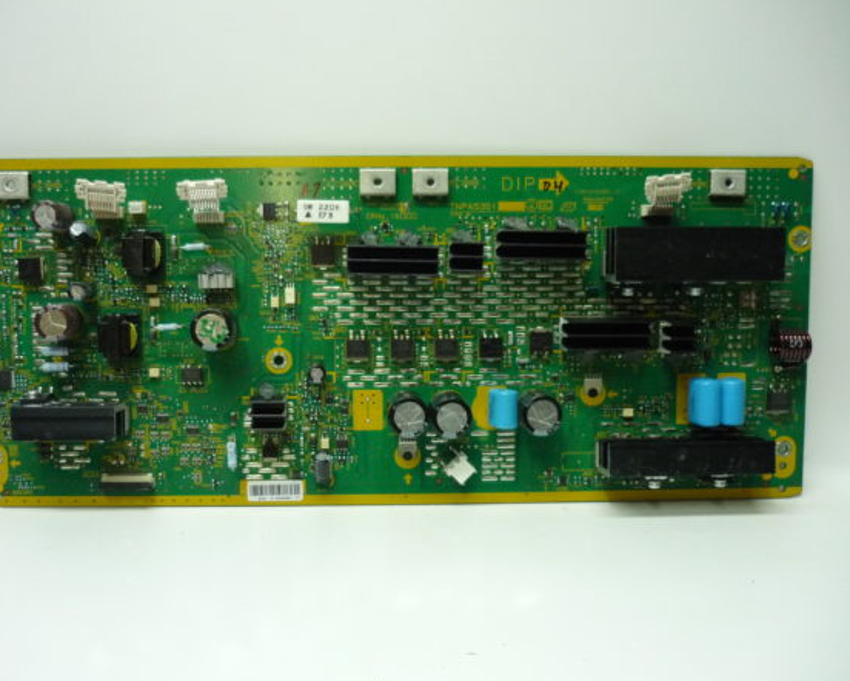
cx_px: 391
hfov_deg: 51.5
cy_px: 345
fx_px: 881
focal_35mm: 35
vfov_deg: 42.2
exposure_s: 1/30
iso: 400
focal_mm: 5.5
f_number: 2.8
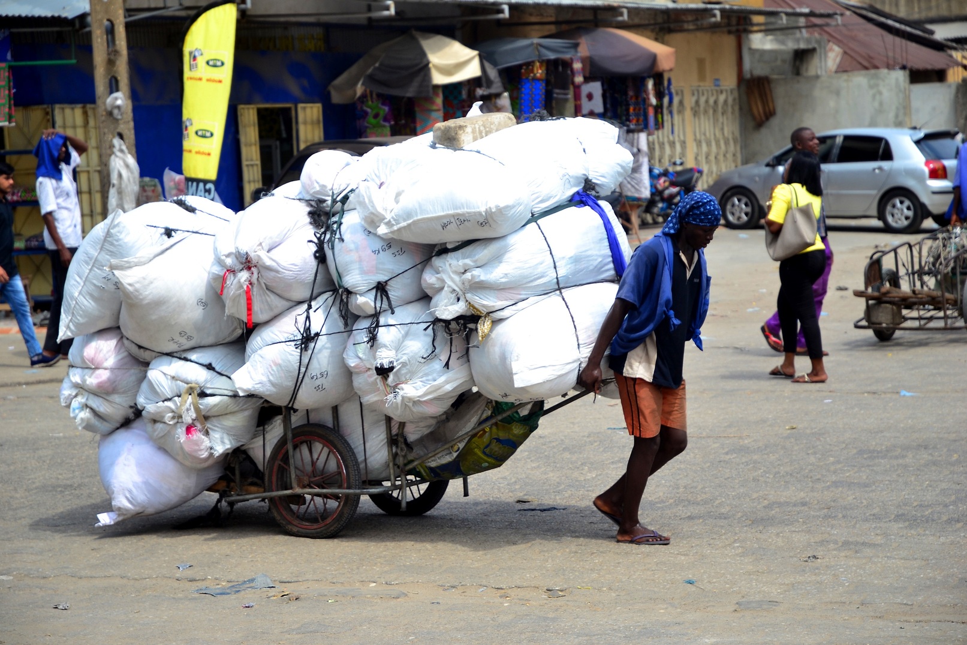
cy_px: 322
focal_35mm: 105
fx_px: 2820
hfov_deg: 19.5
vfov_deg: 13.0
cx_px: 484
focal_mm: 70
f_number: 4.5
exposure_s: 1/320
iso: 100
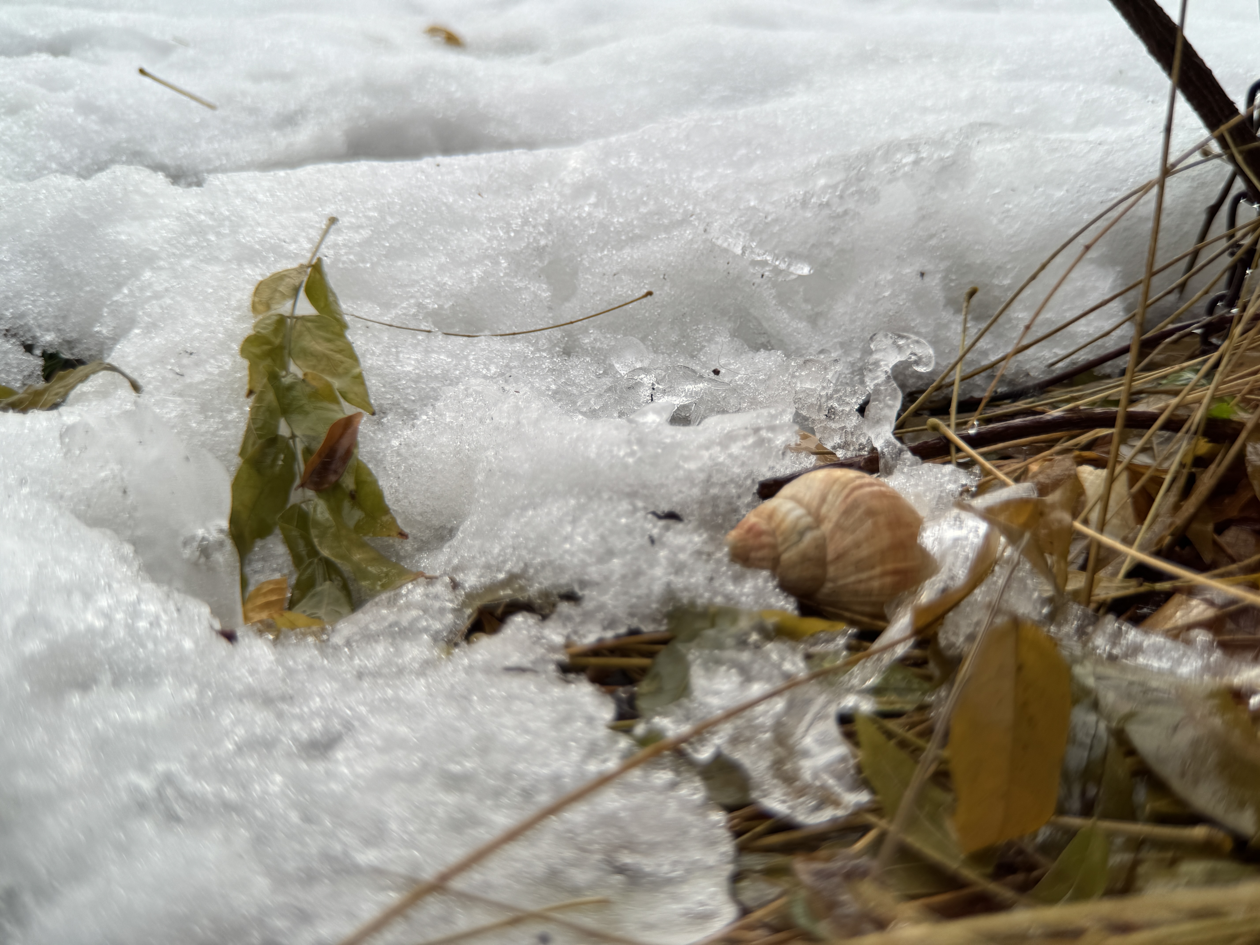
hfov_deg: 71.6
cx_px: 630
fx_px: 874
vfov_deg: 56.8
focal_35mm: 24
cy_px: 472
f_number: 1.78
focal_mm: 6.86
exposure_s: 1/407
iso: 80
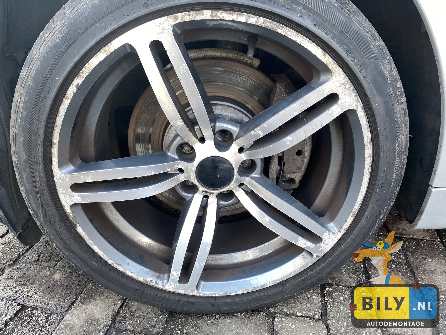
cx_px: 223
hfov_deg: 67.3
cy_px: 168
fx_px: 335
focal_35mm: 26
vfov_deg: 53.1
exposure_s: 1/121
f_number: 1.8
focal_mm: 4.25
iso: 100
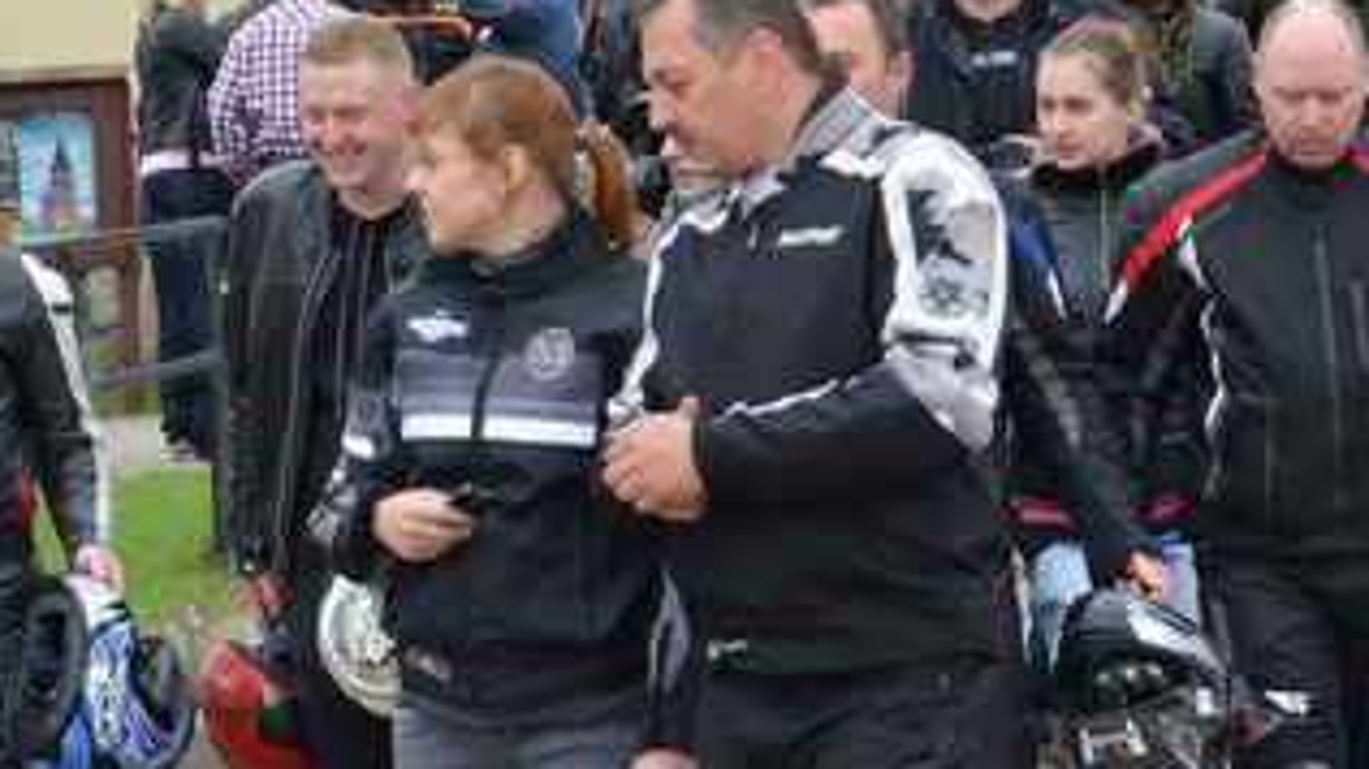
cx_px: 795
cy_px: 514
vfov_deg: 5.6
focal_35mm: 218
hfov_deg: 9.9
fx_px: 7910
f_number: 8
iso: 1600
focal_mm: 62
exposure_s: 1/1000
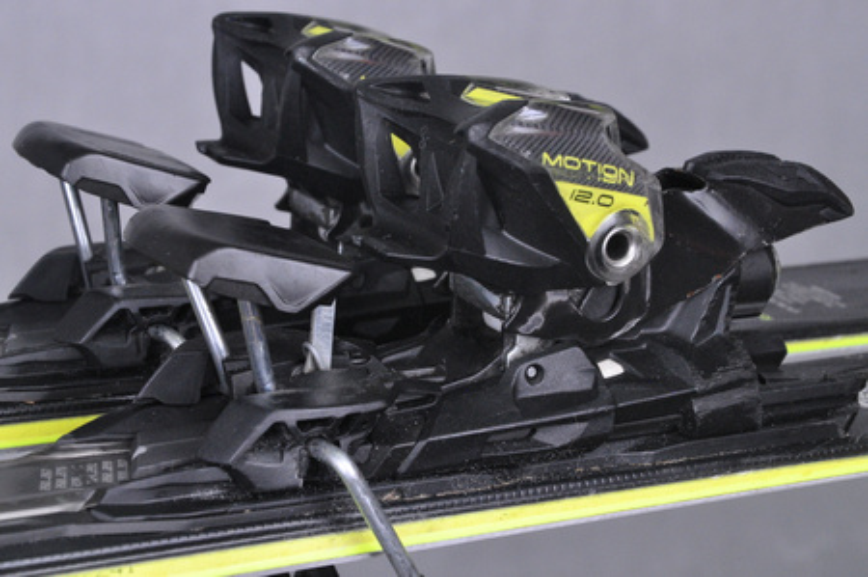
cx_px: 434
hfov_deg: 20.6
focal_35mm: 99
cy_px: 288
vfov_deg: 13.8
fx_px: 2384
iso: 3200
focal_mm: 66
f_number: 9.5
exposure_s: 1/125
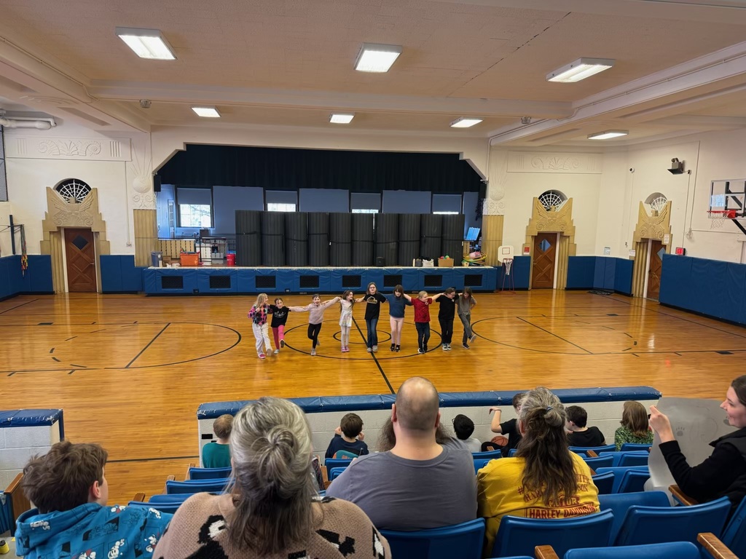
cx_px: 373
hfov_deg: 71.6
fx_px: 517
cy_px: 280
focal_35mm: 24
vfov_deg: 56.8
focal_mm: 6.76
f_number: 1.78
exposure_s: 1/60
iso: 125
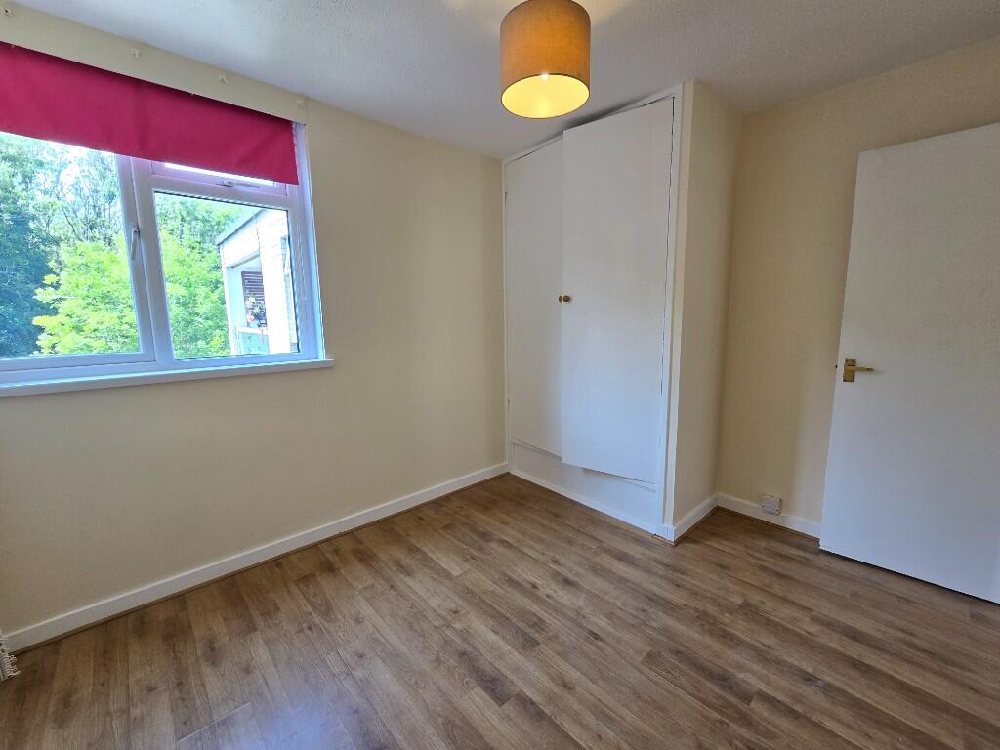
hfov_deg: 106.2
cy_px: 375
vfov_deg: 89.9
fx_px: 376
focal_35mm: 13
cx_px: 500
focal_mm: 2.2
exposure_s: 1/100
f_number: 2.2
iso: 64
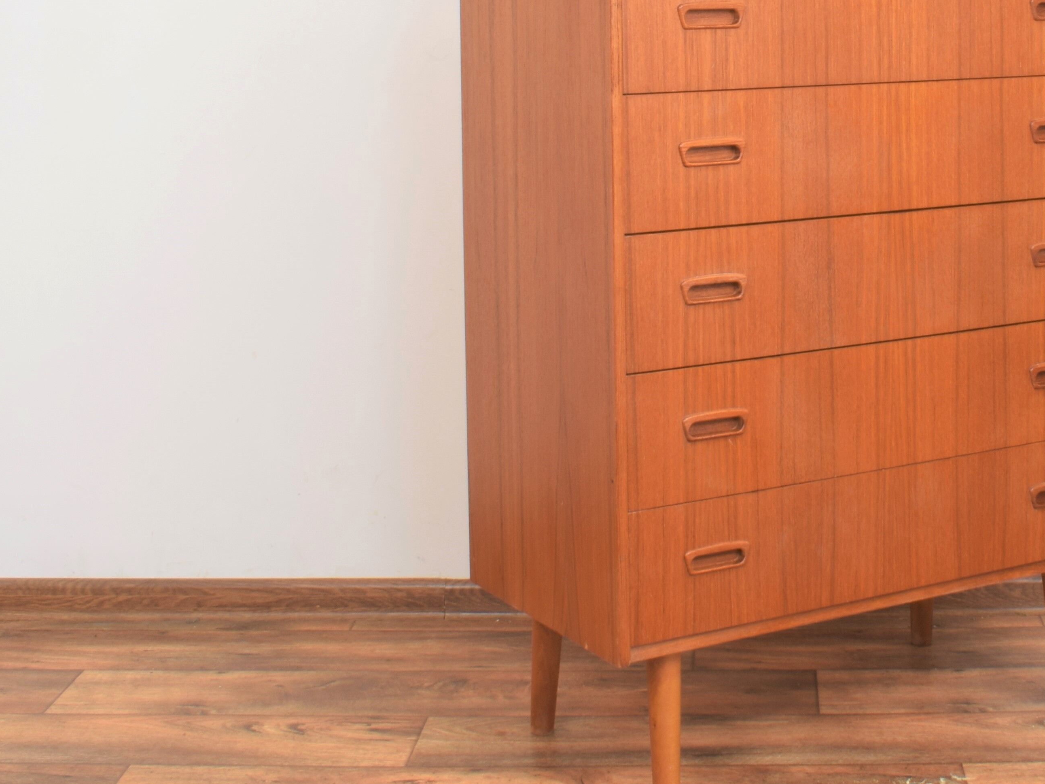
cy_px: 70
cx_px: 792
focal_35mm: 67
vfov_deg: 21.4
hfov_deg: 28.5
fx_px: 2023
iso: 100
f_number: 25
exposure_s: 4
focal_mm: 20
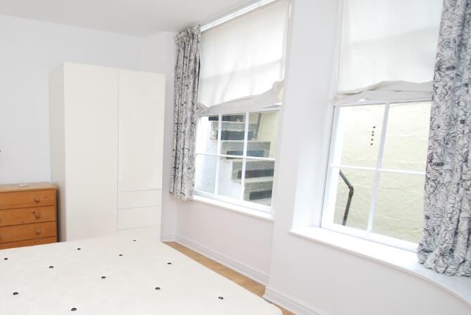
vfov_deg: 54.9
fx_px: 301
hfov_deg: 71.8
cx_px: 129
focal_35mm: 23
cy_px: 184
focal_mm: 10
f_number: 3.5
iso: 200
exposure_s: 1/40
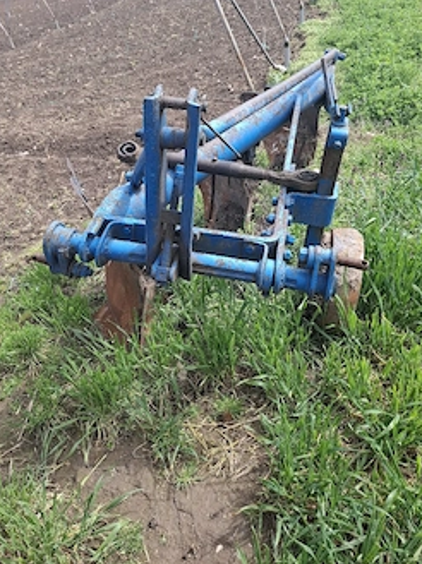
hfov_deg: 49.7
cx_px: 208
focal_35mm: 28
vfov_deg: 63.3
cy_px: 245
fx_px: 456
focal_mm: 5.54
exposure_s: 1/714
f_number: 1.8
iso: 50
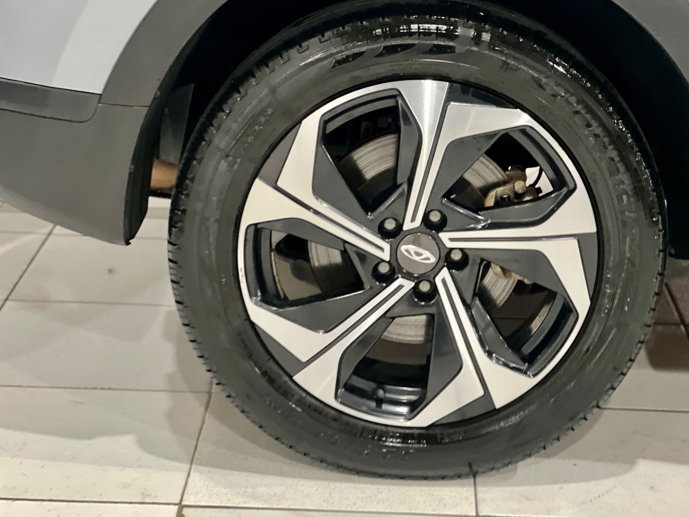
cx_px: 402
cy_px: 269
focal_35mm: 90
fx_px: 1791
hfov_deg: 21.8
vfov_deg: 16.4
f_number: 2.8
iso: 400
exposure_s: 1/20
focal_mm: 9
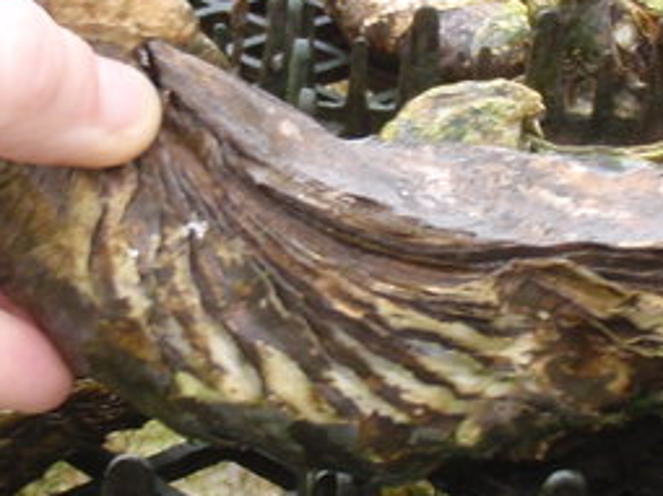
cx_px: 442
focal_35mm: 110
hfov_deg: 17.8
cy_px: 252
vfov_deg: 13.4
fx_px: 2106
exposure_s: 1/30
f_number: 3.5
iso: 100
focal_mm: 5
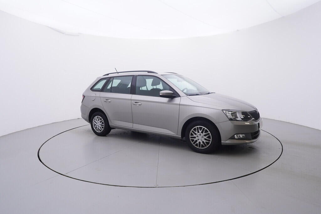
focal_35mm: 22
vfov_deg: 56.2
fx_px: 201
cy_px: 107
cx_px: 160
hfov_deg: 77.3
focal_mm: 15
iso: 200
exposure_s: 1/80
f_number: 5
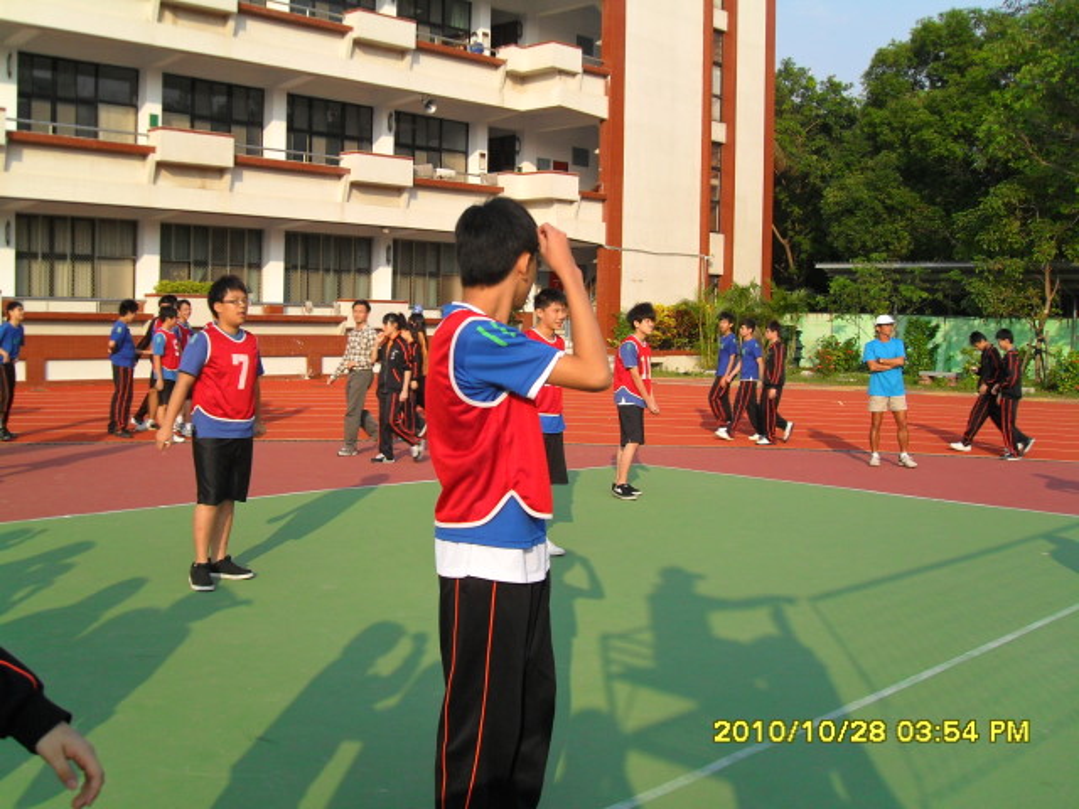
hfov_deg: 46.8
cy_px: 404
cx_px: 540
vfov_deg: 36.0
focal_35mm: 40
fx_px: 1247
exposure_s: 1/90
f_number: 10
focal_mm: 7
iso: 100
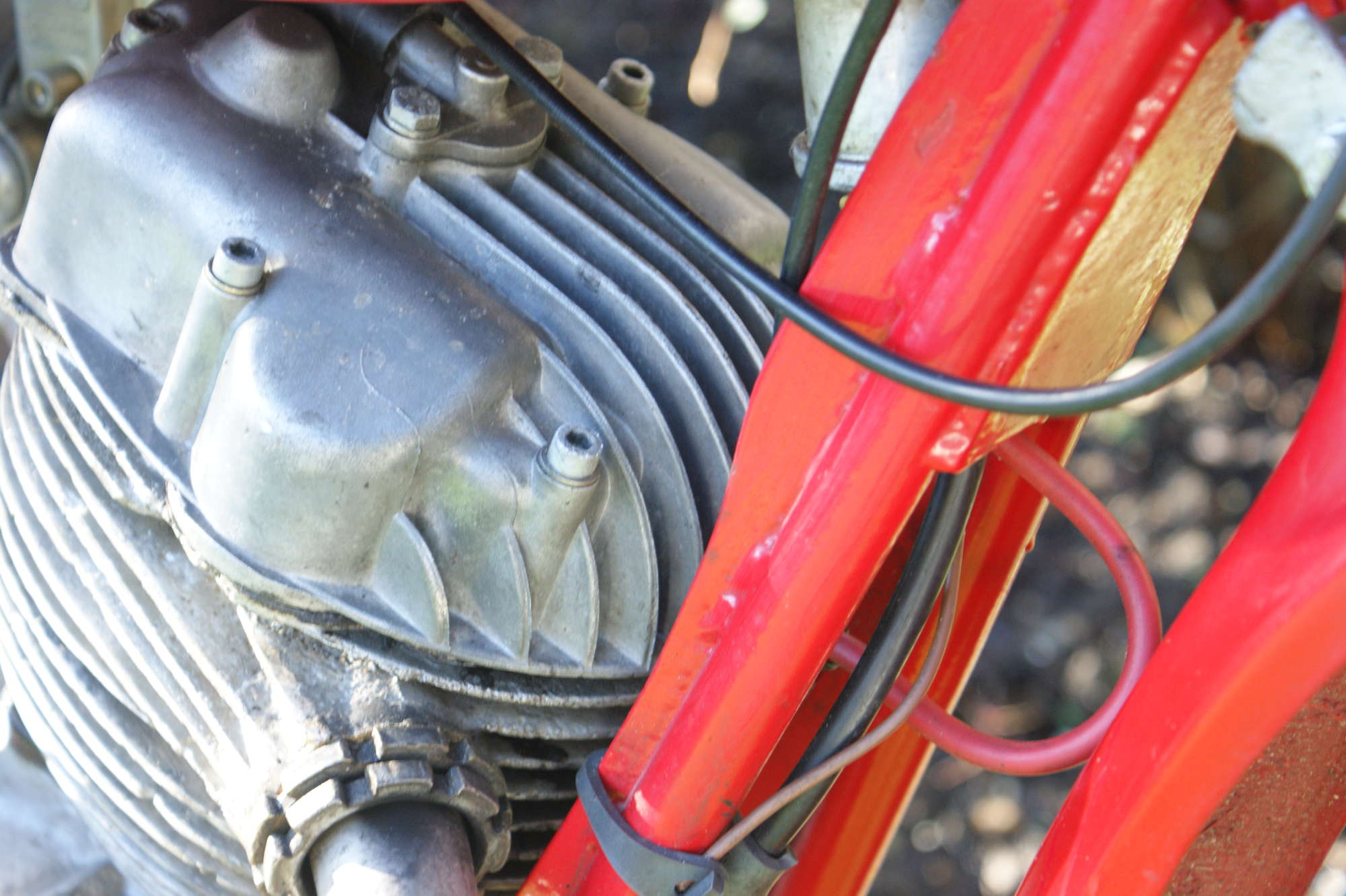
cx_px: 673
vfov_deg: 13.0
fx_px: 3923
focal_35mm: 105
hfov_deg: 19.5
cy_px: 448
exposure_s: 1/60
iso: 400
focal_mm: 70
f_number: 5.6
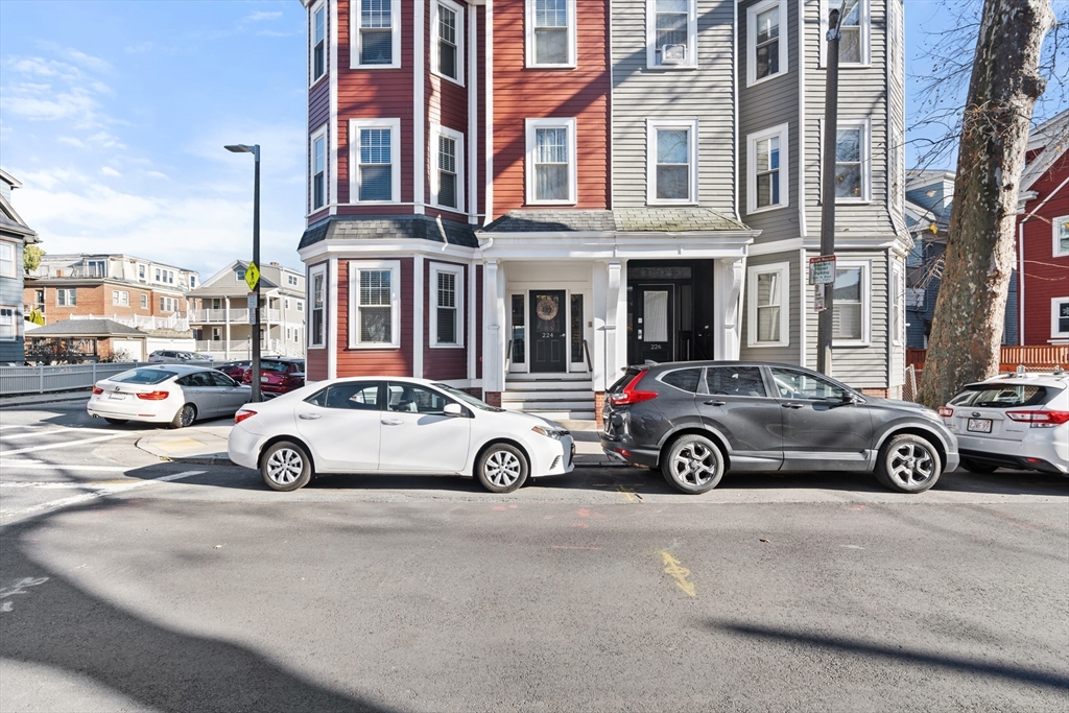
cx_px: 534
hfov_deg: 96.7
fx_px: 475
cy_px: 356
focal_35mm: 16
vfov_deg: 73.8
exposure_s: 1/40
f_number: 8
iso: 100
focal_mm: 16
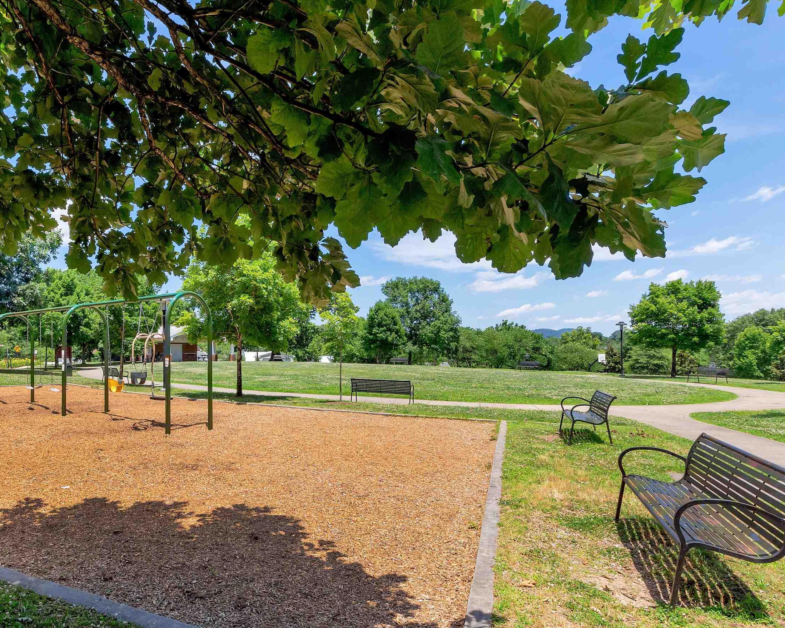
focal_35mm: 22
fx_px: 503
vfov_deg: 63.8
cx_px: 266
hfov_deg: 73.8
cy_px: 348
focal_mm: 11
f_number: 8
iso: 200
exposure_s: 1/500
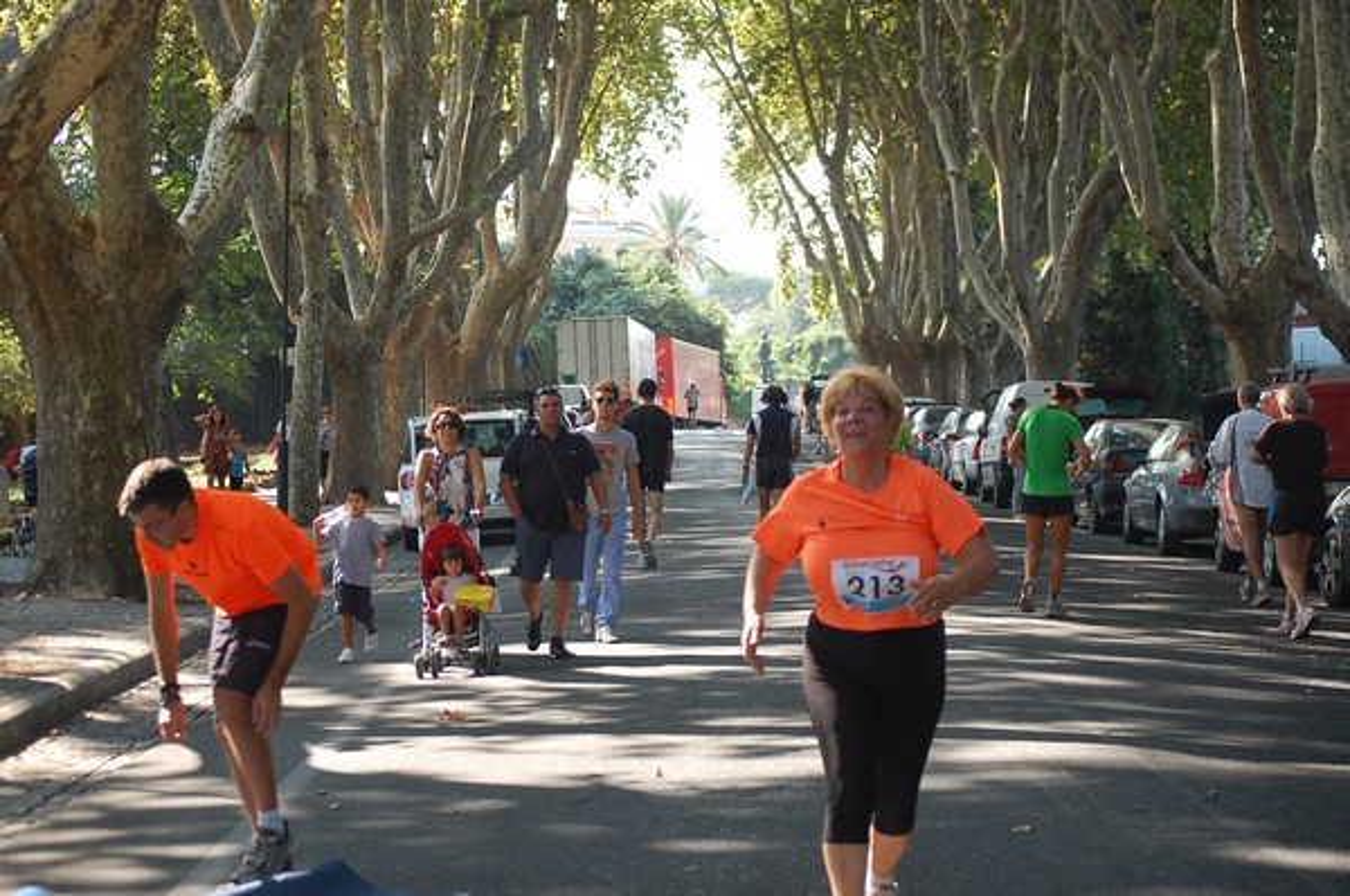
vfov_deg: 16.5
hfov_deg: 24.7
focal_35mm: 82
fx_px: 3089
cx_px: 675
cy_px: 448
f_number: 4
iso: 640
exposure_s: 1/500
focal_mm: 55
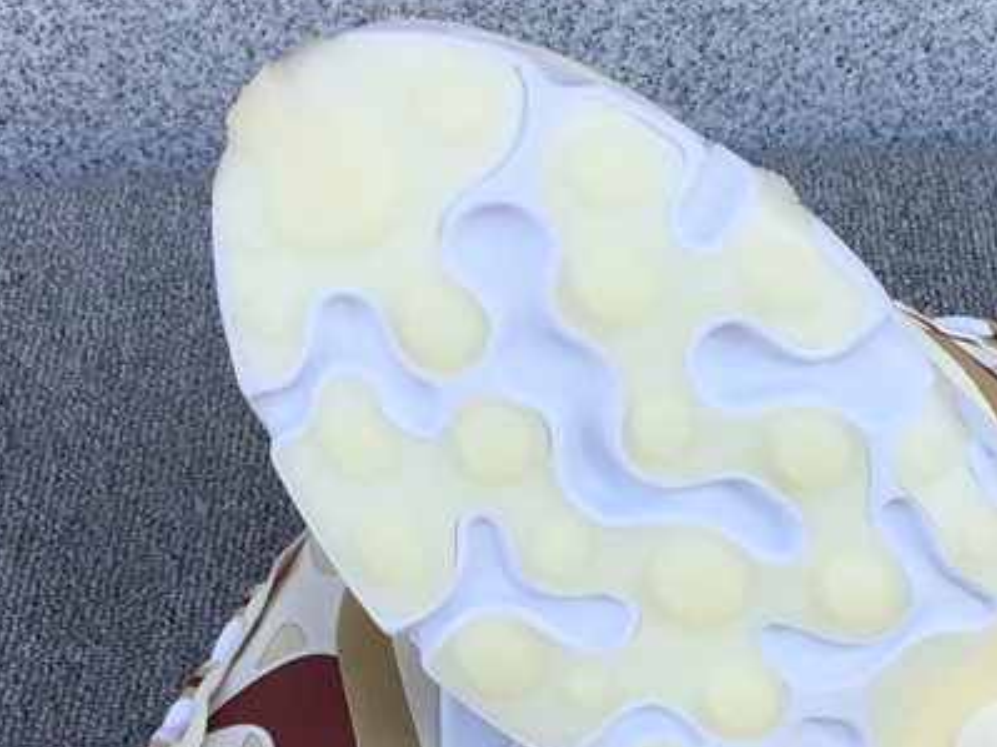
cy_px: 571
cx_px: 647
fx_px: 2016
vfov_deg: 20.8
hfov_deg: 27.6
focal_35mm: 70
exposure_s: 1/324
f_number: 2.4
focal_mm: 3.3
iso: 25
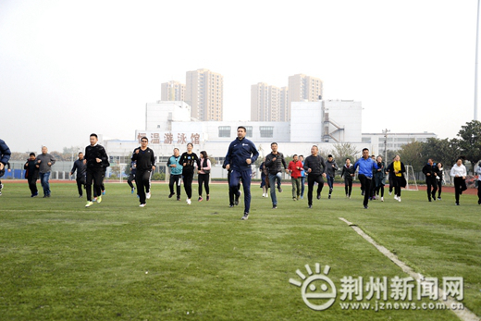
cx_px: 240
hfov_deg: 46.4
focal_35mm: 42
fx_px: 561
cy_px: 160
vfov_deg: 31.9
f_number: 4.2
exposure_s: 1/4000
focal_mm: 42
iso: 1600
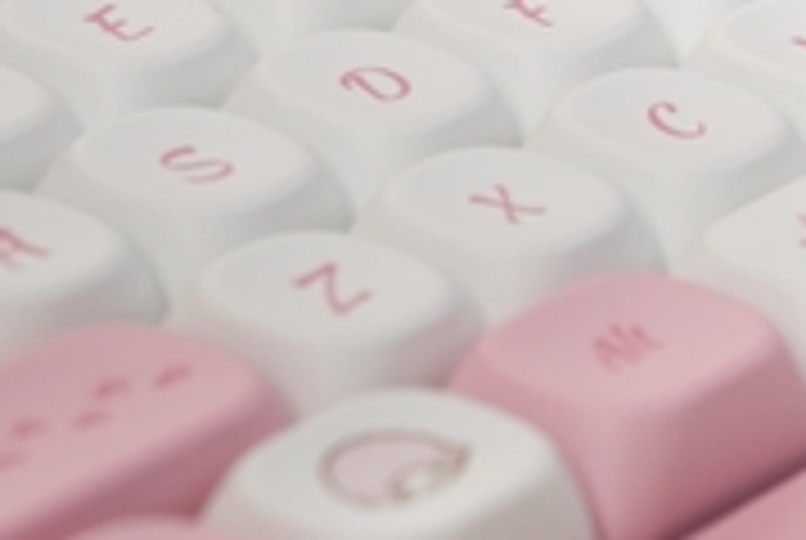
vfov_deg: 4.9
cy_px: -68
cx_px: 1013
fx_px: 6302
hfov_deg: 7.3
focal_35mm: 281
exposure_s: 1/160
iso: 640
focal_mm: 70
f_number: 8
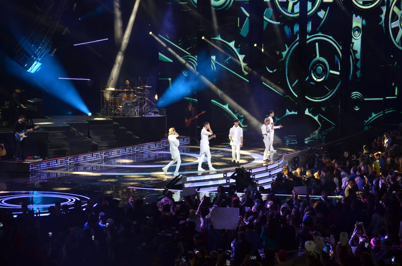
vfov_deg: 11.1
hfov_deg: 16.7
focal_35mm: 123
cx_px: 201
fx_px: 1371
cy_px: 133
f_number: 4.2
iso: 800
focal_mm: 82
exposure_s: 1/125
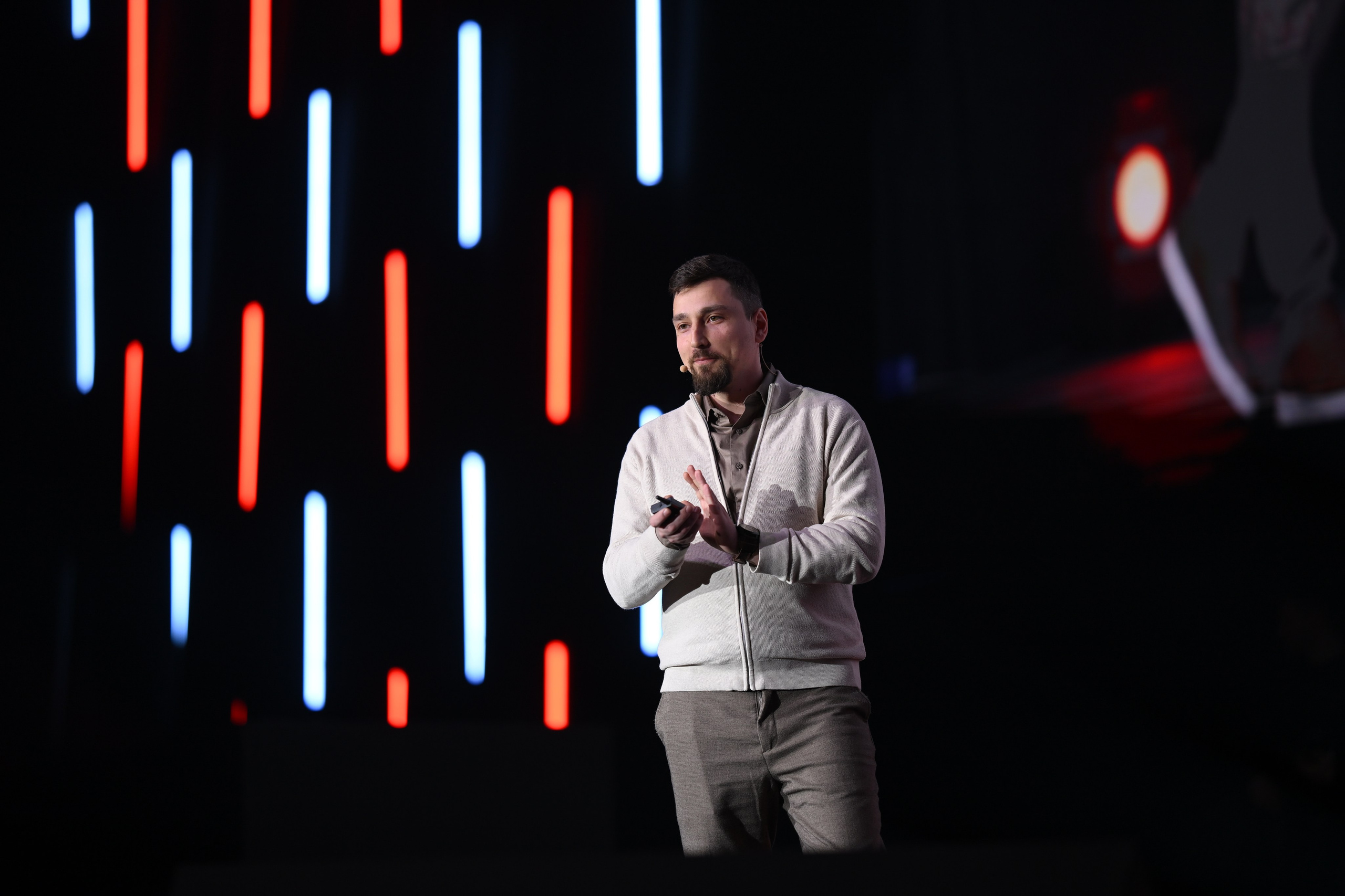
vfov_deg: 10.2
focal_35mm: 135
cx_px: 672
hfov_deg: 15.2
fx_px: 5044
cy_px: 448
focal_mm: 135
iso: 320
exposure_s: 1/320
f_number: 1.8
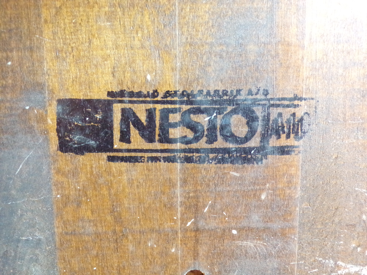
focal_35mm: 42
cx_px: 184
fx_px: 445
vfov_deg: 34.3
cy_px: 138
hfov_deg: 44.8
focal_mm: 7.6
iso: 800
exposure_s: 1/4
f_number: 3.4
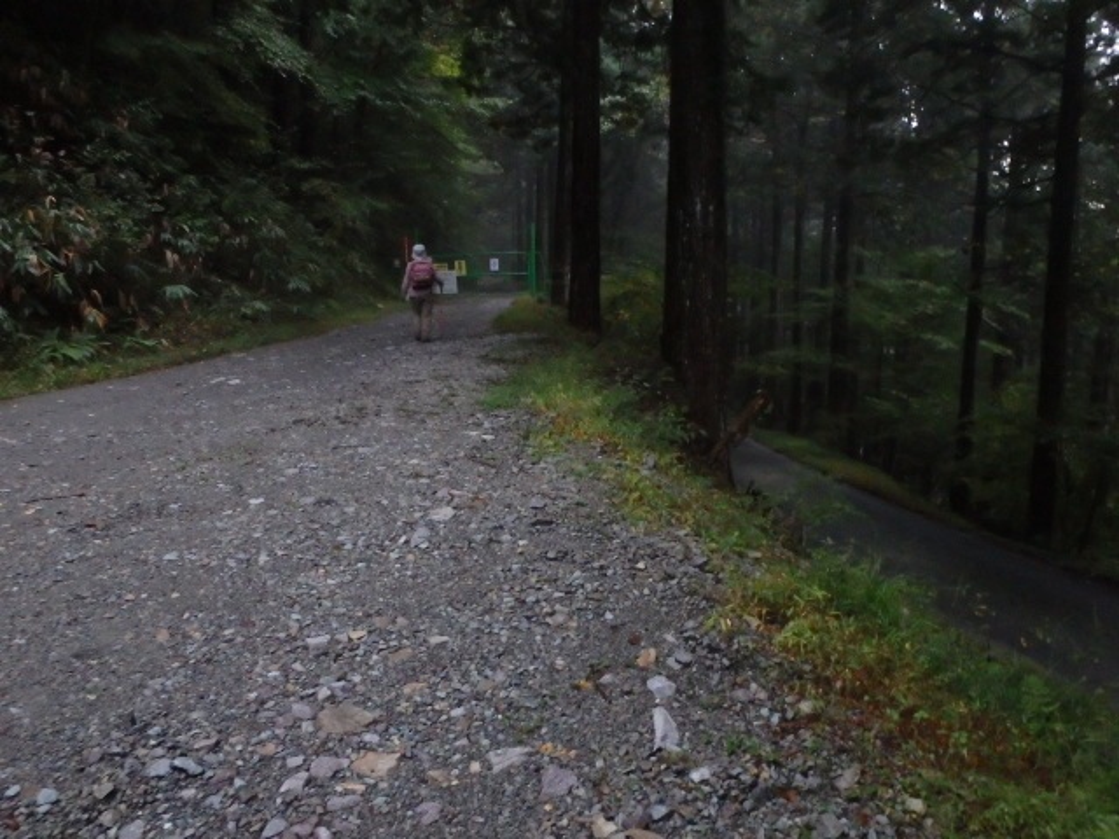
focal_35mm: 28
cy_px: 420
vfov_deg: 49.7
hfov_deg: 63.4
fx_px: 905
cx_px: 560
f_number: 3.9
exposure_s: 1/4
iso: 1600
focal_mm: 5
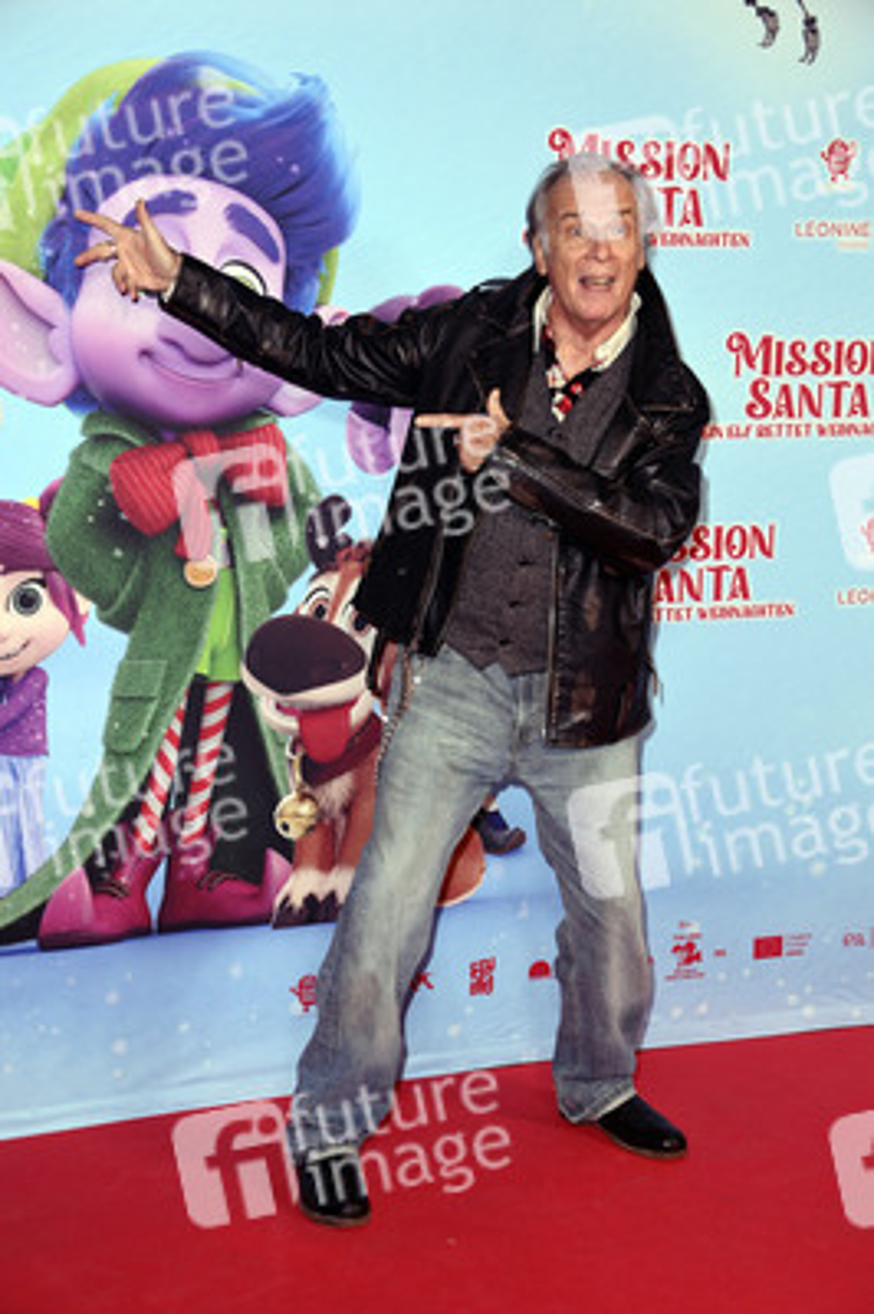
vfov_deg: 32.4
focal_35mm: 62
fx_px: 2262
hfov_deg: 21.9
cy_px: 657
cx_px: 437
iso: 1000
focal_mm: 62
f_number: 5.6
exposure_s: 1/250
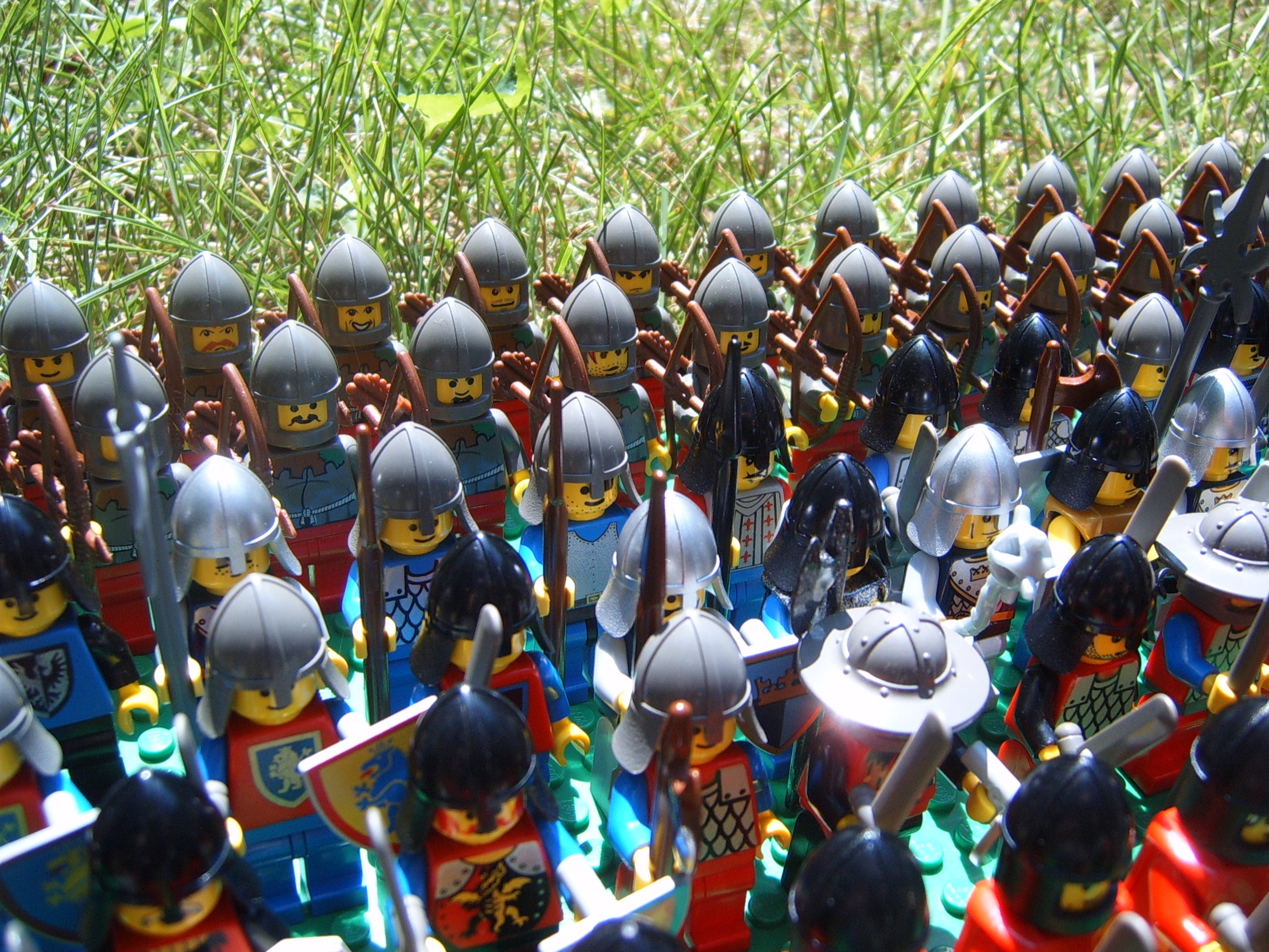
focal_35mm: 37
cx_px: 634
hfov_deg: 50.1
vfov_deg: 38.7
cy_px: 476
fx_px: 1356
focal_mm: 6.2
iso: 63
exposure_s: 1/350
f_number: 2.9
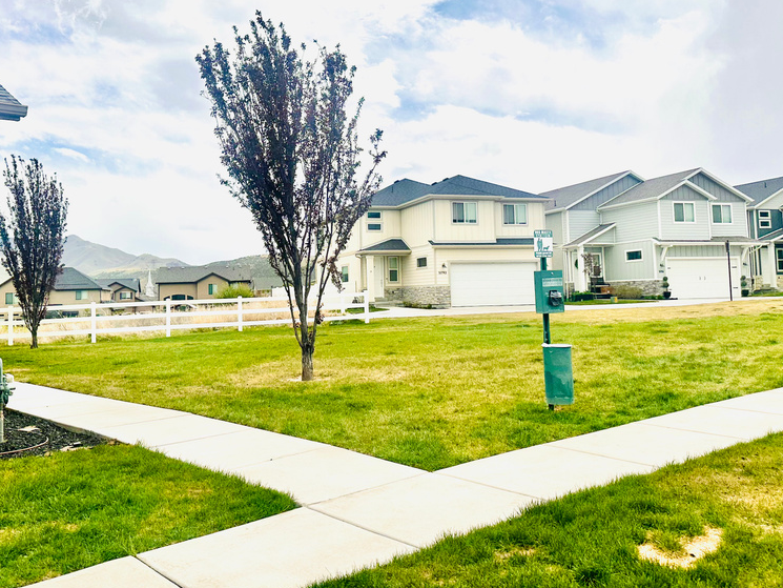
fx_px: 747
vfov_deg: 42.8
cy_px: 241
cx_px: 363
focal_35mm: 33
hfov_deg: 55.3
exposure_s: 1/10753
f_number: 1.78
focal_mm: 6.86
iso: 80
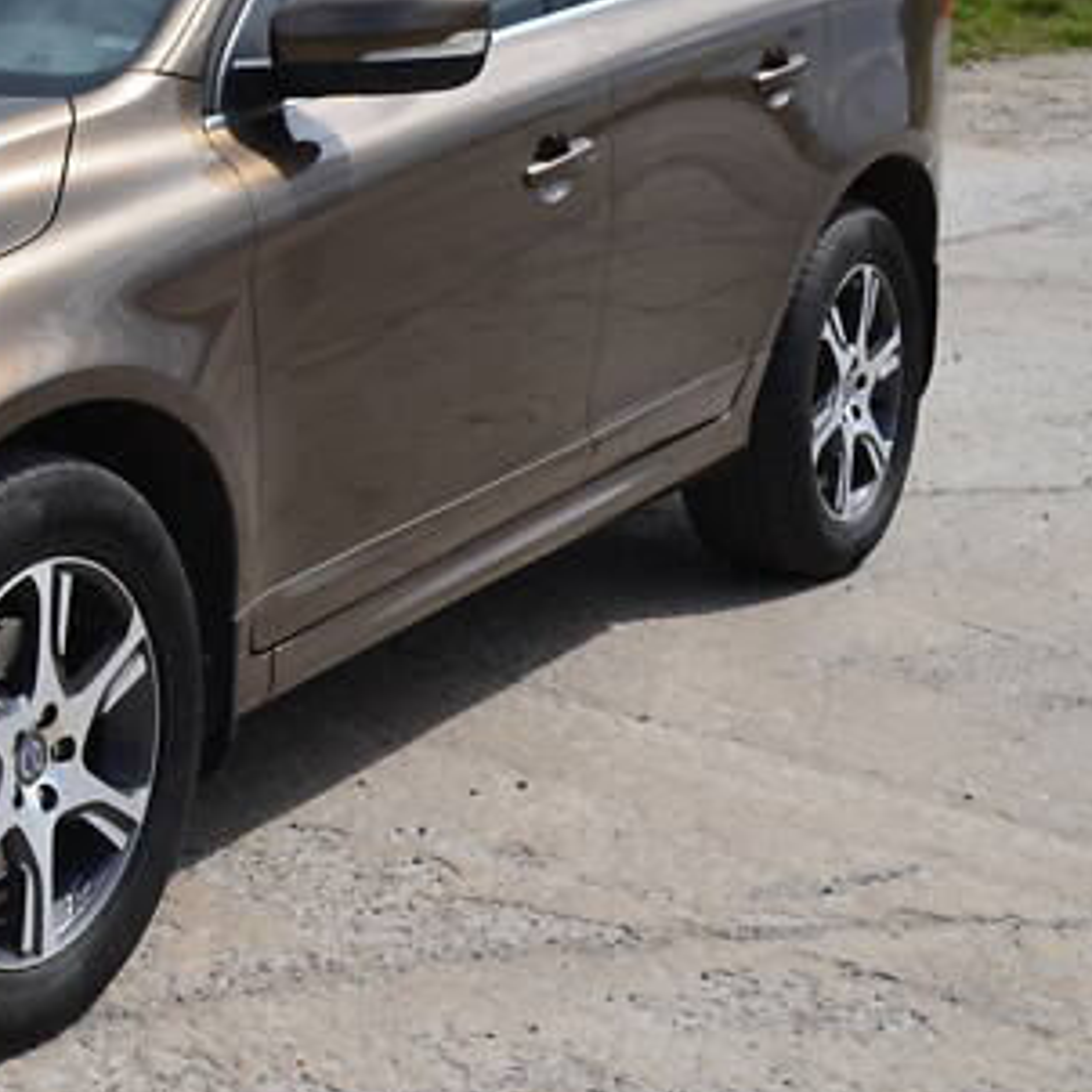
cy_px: 253
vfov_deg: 21.2
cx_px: -282
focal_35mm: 81
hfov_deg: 19.8
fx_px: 2891
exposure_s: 1/125
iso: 100
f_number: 11
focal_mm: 24
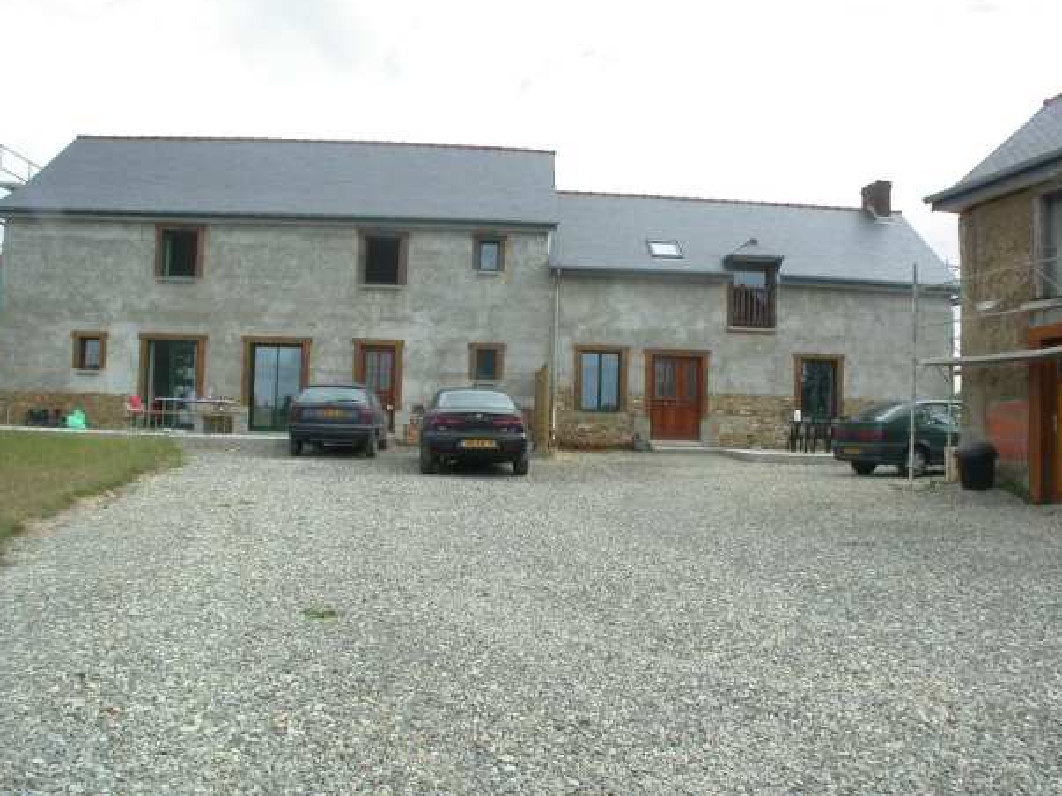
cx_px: 558
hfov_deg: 43.8
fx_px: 1319
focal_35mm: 43
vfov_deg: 33.6
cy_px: 396
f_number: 6.7
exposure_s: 1/221
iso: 100
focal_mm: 7.85
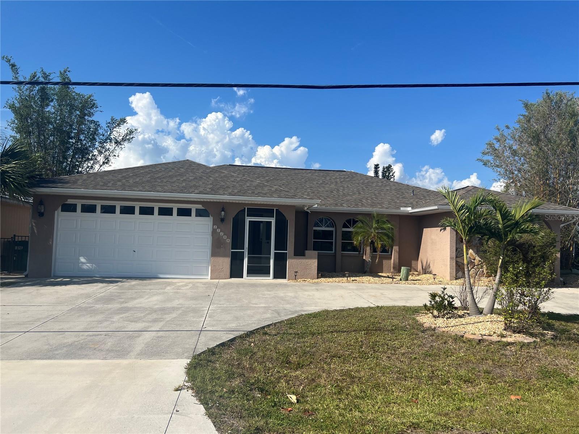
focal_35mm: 26
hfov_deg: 67.3
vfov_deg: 53.1
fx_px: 435
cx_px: 290
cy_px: 217
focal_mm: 5.7
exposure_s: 1/6211
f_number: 1.5
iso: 50
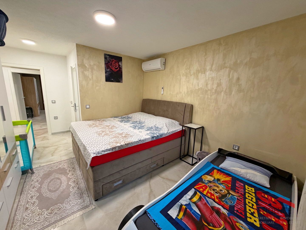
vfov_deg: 85.7
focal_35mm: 14
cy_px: 115
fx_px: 124
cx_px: 153
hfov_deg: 102.1
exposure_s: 1/50
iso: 160
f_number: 2.2
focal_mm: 2.22
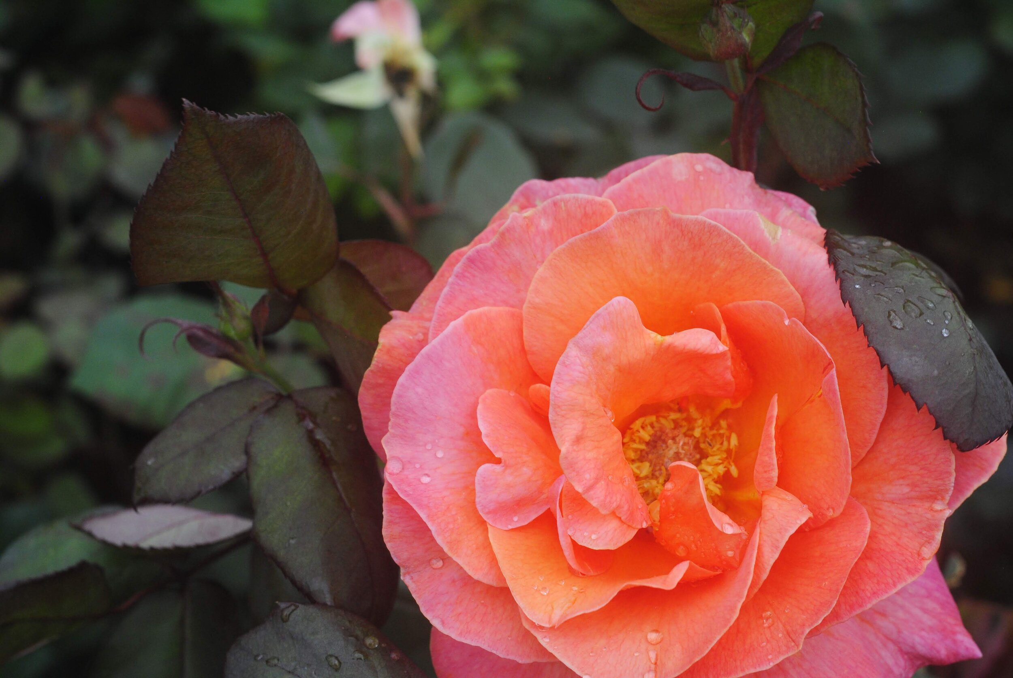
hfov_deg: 27.0
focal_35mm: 75
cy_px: 339
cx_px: 506
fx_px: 2113
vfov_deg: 18.2
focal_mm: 50
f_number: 8
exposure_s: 1/250
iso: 400
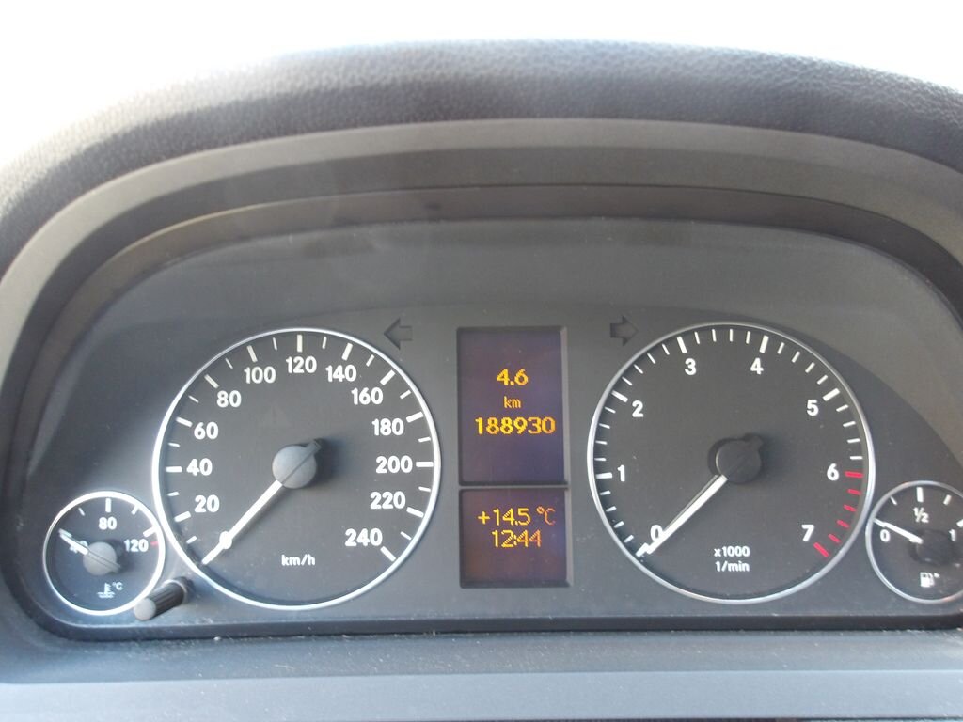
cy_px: 361
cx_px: 482
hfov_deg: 65.3
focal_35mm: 27
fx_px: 751
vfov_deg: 51.4
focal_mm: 4.9
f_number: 3
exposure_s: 1/15
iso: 257
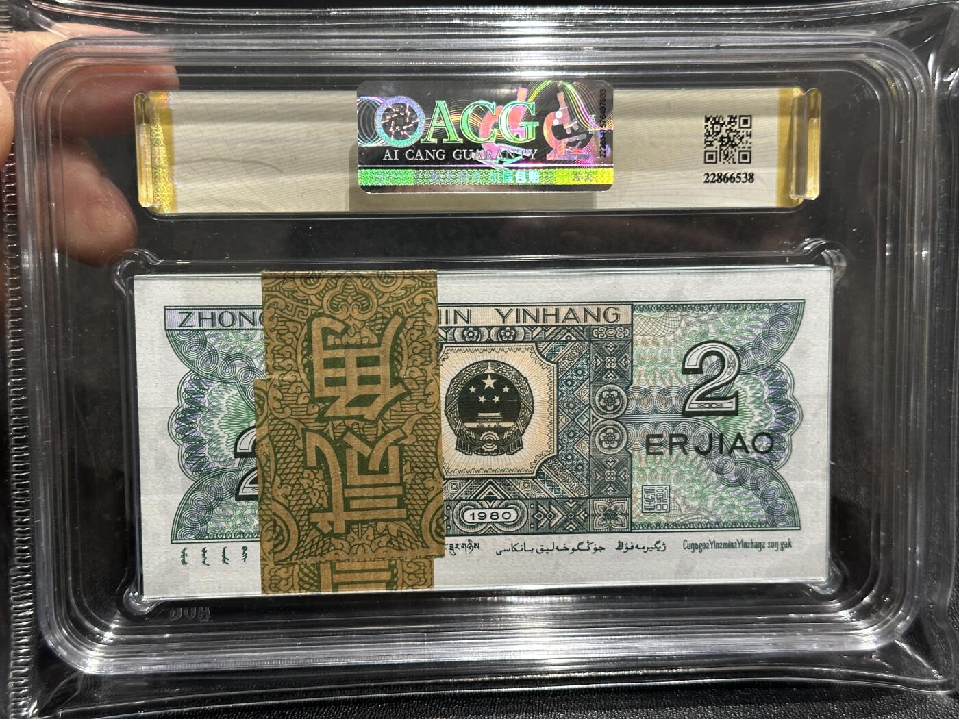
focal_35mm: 48
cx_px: 480
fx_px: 1330
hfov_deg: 39.7
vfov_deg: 30.3
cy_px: 360
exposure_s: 1/50
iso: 160
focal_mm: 6.86
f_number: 1.78
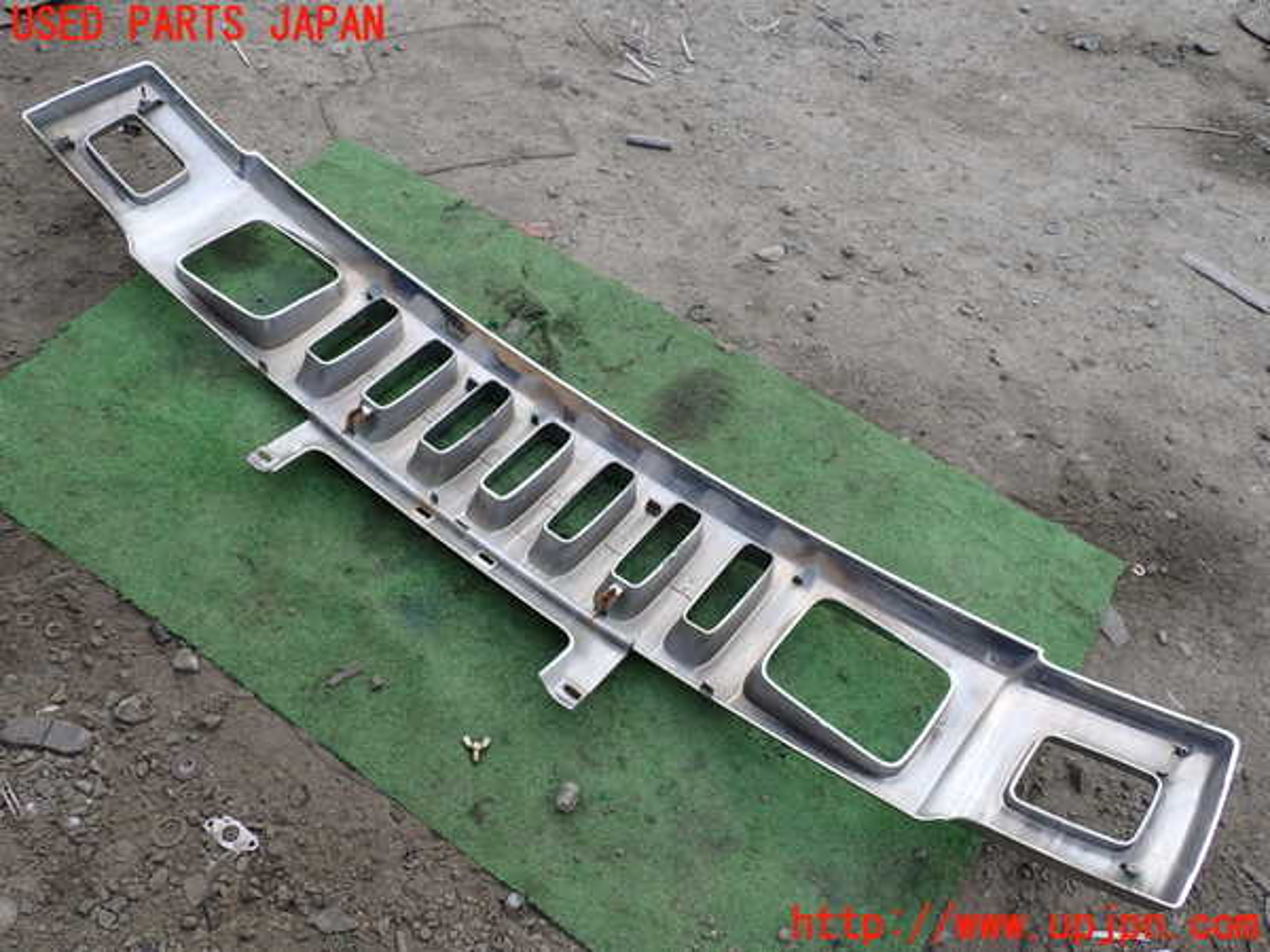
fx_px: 1101
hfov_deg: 60.0
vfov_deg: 46.8
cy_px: 476
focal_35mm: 30
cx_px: 635
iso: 100
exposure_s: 1/250
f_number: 3.2
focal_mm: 5.4
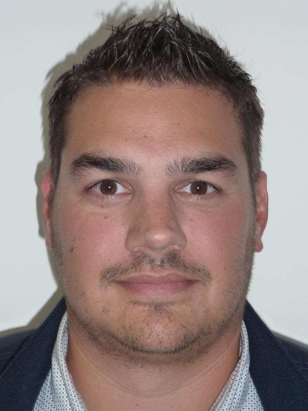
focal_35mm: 104
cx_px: 154
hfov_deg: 14.2
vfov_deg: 18.9
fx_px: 1234
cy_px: 206
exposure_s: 1/40
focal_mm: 17
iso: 125
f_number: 4.3
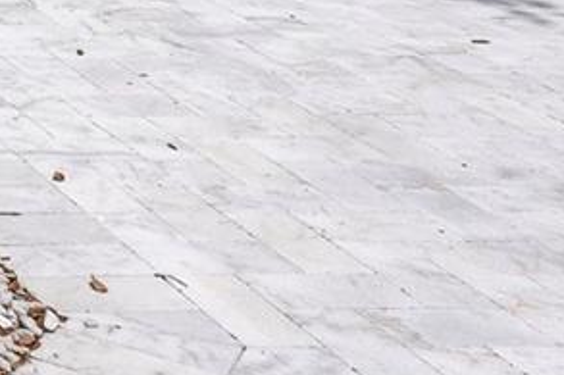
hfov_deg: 13.2
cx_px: -909
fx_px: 1534
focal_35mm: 98
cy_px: -693
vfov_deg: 10.5
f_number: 8
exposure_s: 1/80
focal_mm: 14
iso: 64
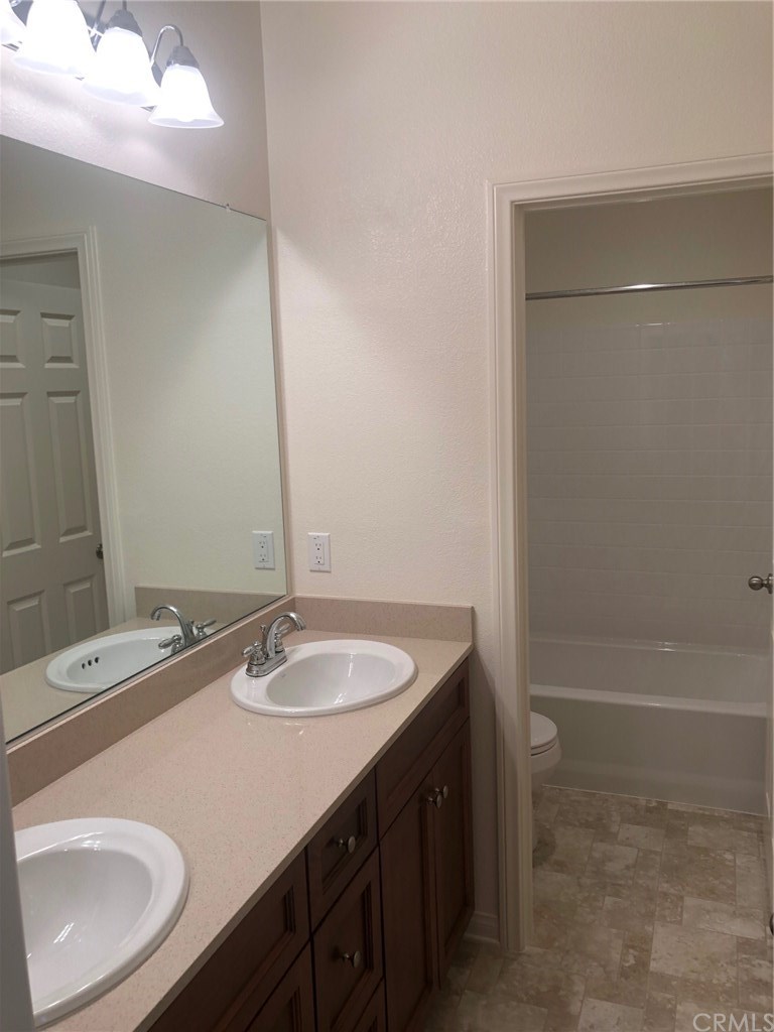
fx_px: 835
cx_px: 387
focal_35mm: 28
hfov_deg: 49.7
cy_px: 516
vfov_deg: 63.4
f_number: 1.8
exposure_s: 1/120
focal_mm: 3.99
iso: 50
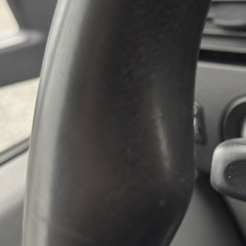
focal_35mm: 68
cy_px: 93
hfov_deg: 23.0
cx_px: 304
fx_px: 547
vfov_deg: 25.3
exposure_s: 1/121
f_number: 1.78
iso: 200
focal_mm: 6.76
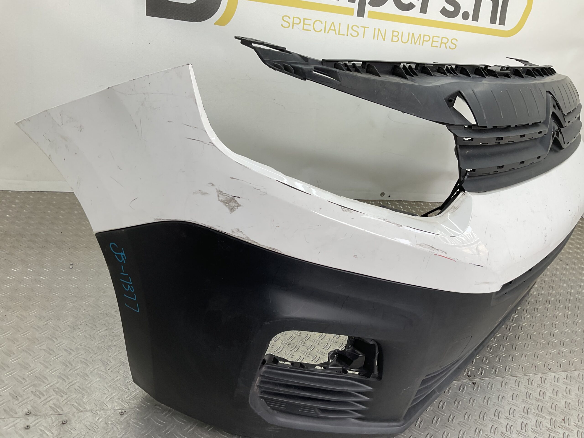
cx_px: 292
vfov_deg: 48.2
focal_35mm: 29
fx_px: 489
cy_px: 219
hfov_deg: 61.7
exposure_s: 1/123
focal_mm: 3
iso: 16
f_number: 1.8
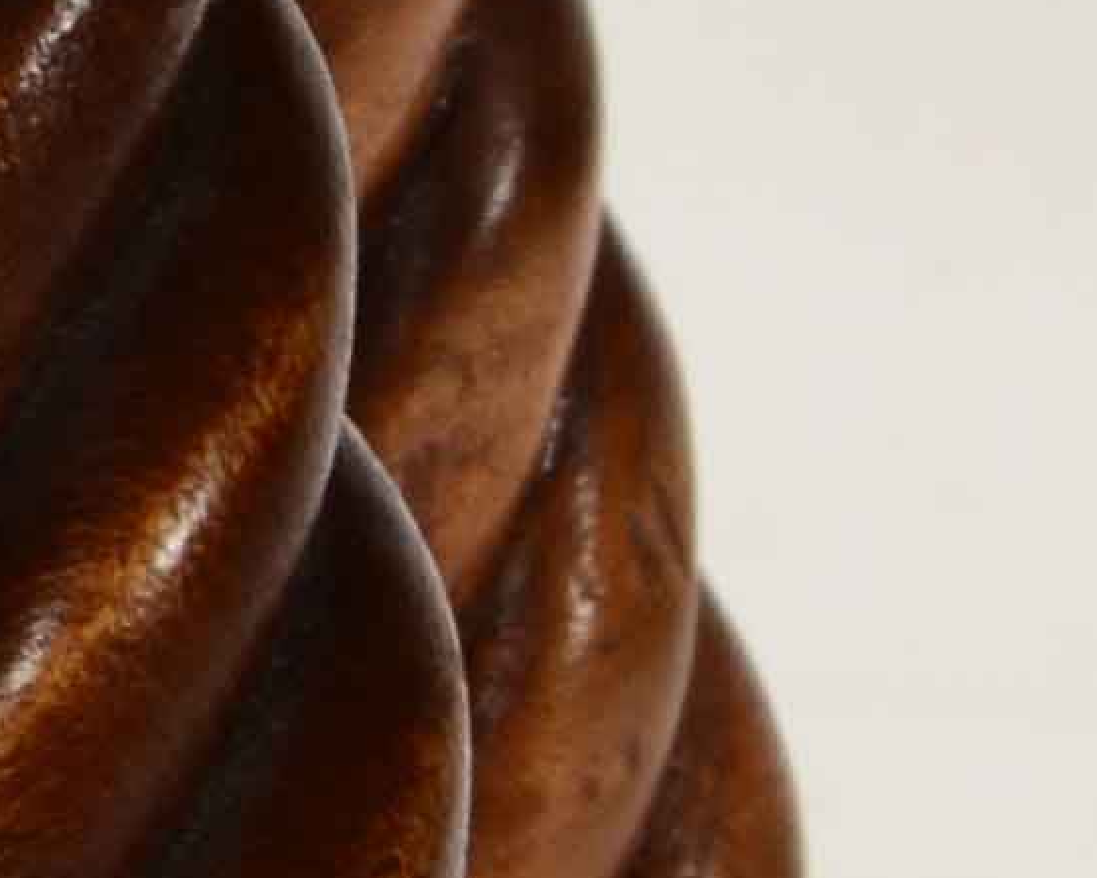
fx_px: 28284
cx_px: -1432
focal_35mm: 871
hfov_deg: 2.2
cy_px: -876
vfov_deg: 1.8
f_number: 18
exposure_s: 1/160
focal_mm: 70
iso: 200
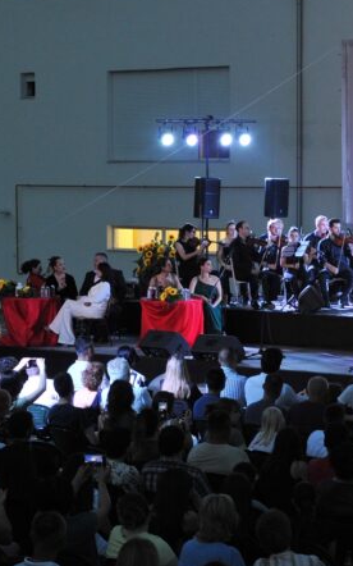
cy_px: 376
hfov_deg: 11.1
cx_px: 260
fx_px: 1818
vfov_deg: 17.6
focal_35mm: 118
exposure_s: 1/60
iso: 2200
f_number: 5.6
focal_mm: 50
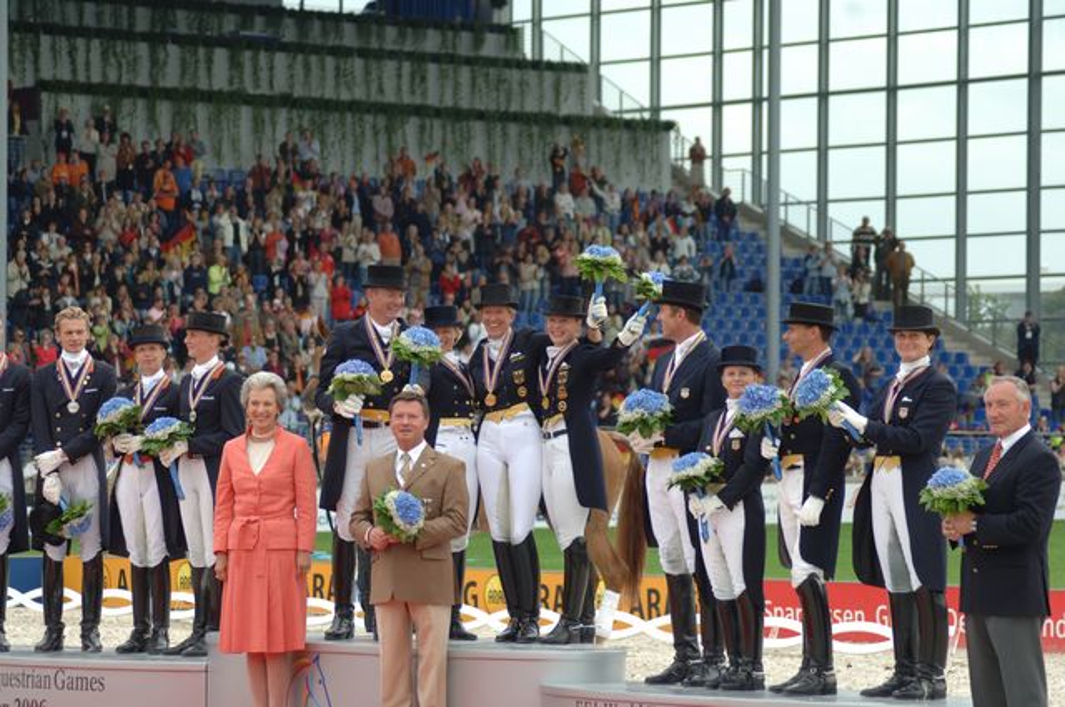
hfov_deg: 12.2
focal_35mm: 168
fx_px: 4964
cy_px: 354
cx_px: 532
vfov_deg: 8.1
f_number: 5.6
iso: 200
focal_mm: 112
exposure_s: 1/250
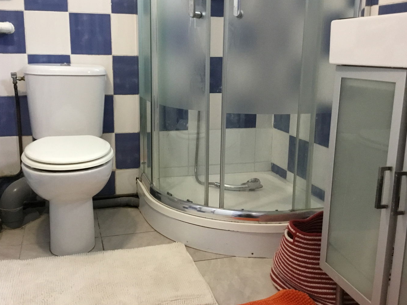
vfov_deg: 38.6
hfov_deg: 50.1
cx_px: 191
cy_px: 144
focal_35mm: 37
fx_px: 435
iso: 200
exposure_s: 1/24
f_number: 2.4
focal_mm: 3.3
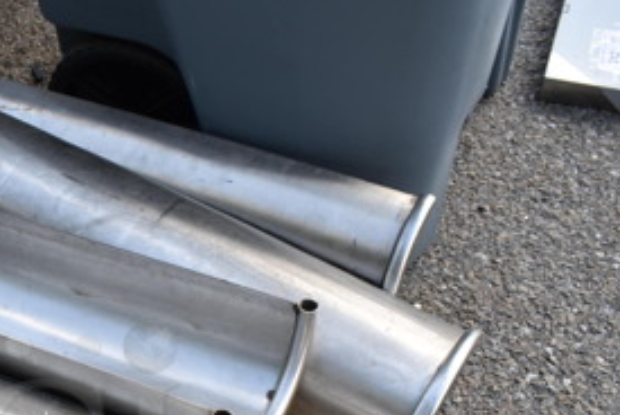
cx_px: 18
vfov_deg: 21.7
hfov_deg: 31.2
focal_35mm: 60
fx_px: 1034
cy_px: 438
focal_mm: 18
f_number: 6.3
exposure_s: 1/200
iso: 200
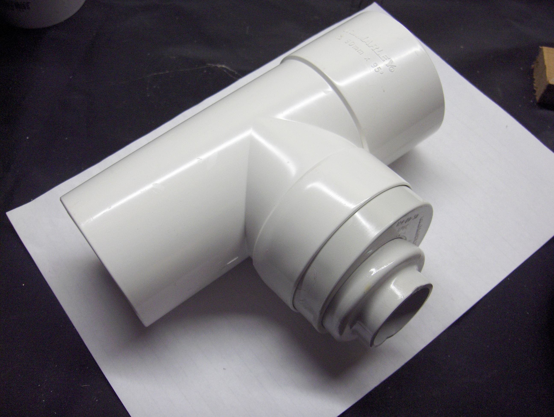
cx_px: 277
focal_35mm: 39
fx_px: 625
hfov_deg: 47.8
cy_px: 208
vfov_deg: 36.9
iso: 200
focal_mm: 8
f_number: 2.8
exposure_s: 1/76.2
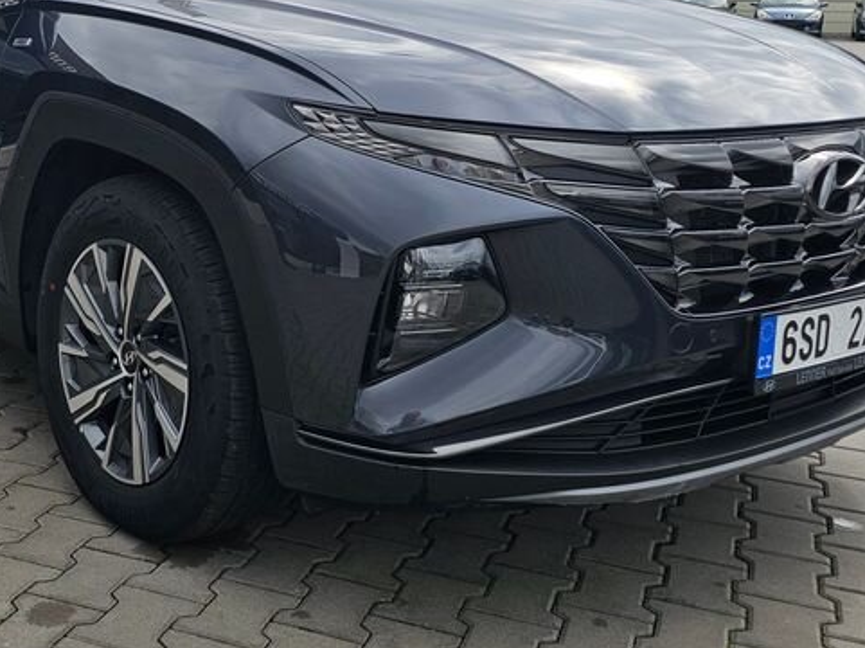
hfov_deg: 37.7
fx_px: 1224
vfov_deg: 29.3
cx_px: 192
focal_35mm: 49
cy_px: 176
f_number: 1.7
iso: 10
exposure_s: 1/655
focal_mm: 6.3
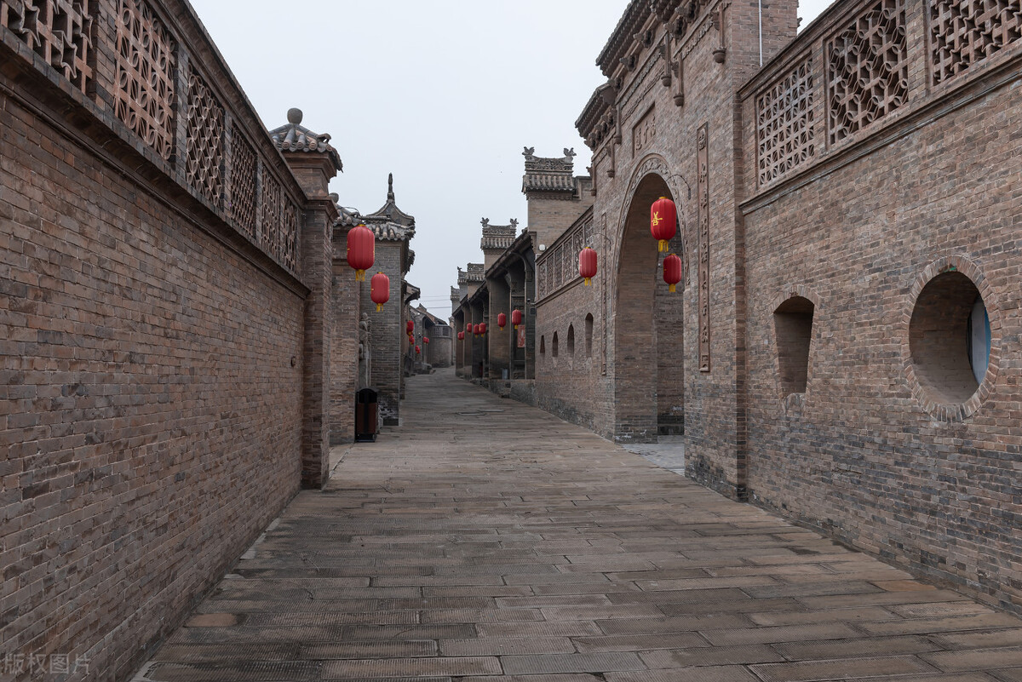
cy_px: 341
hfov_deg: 58.7
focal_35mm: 32
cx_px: 511
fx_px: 909
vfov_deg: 41.1
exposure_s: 1/160
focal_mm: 32
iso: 200
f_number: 9
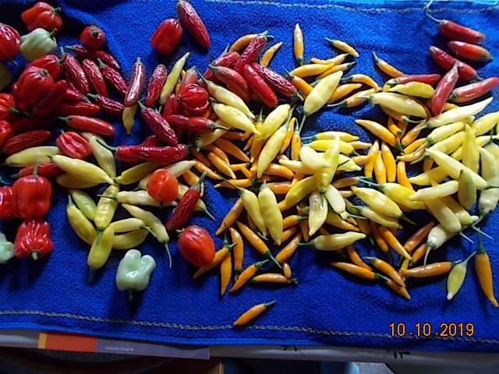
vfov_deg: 53.1
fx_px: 375
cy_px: 187
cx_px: 250
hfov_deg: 67.3
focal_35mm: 26
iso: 160
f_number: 3.2
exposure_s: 1/25
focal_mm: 4.6
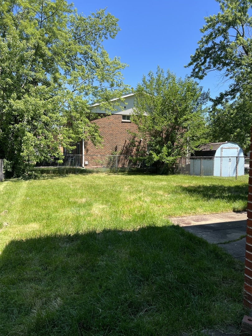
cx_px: 126
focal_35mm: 26
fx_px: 252
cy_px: 168
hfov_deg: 53.1
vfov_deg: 67.3
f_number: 1.5
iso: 50
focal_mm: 5.7
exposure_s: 1/1698
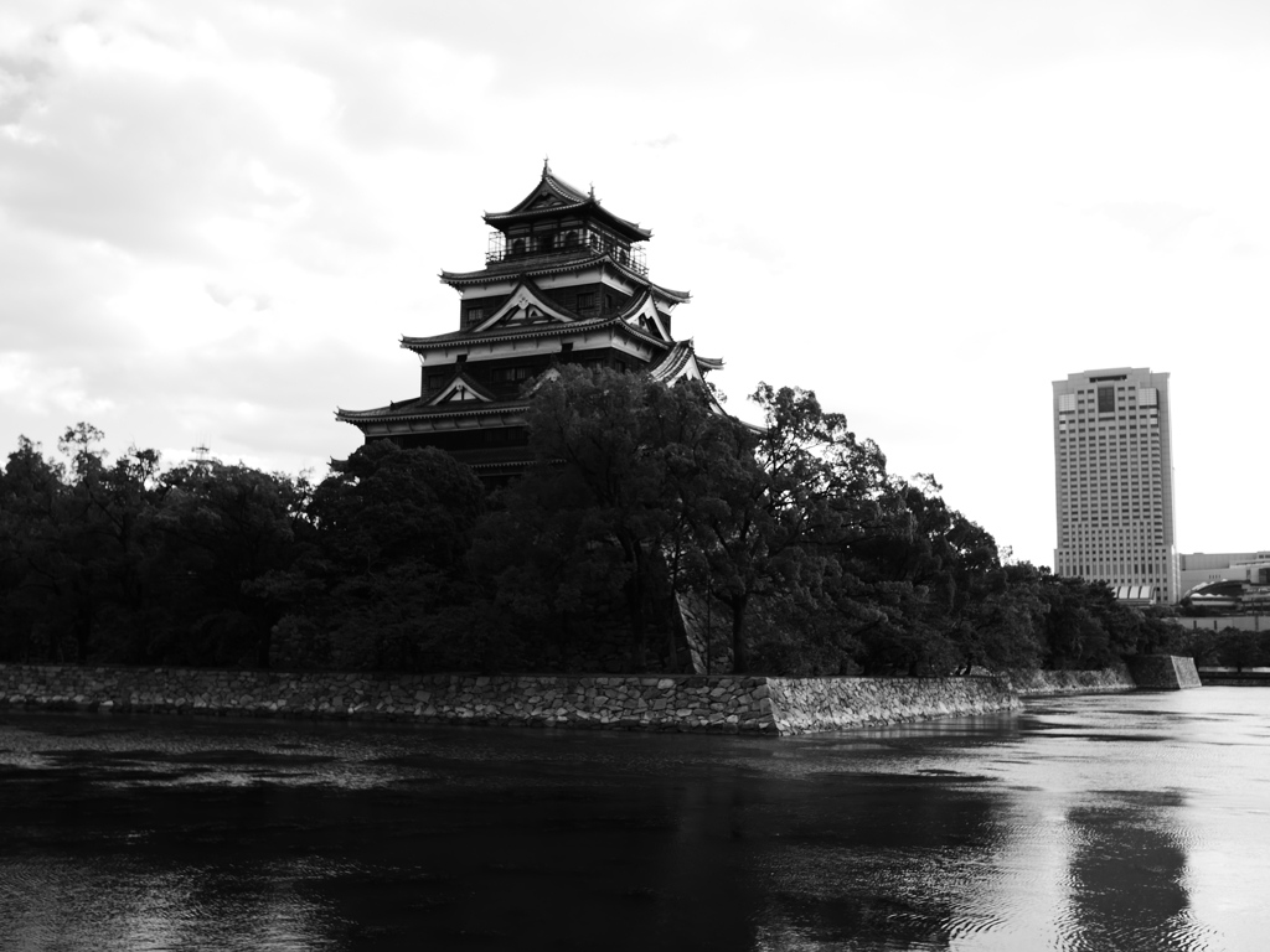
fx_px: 1468
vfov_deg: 36.0
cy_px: 476
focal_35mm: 40
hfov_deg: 46.8
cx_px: 635
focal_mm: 20
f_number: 4
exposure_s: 1/500
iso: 200
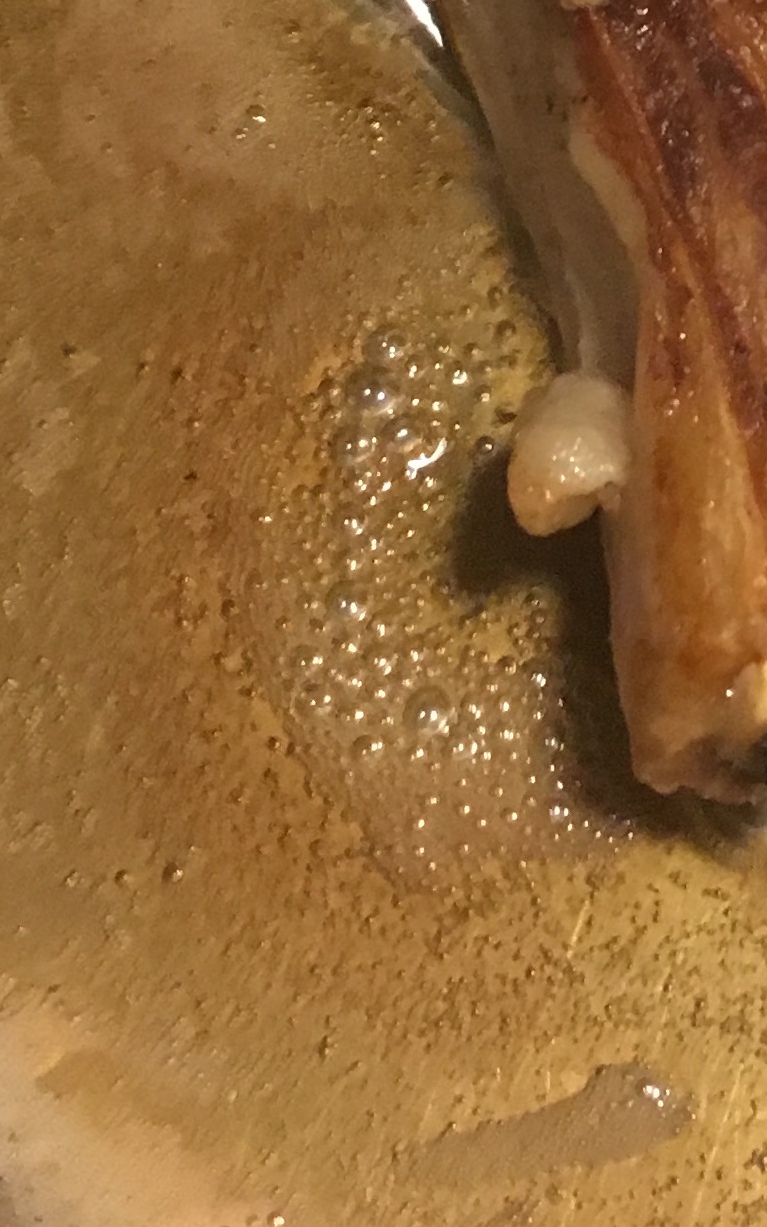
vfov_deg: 18.7
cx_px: 1241
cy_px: -481
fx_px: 3378
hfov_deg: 12.2
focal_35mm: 101
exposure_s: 1/30
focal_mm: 4.15
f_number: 2.2
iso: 200
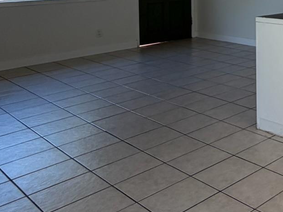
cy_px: -30
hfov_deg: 30.5
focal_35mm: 46
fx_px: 376
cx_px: 386
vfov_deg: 28.2
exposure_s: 1/120
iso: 80
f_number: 2.2
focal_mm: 2.22
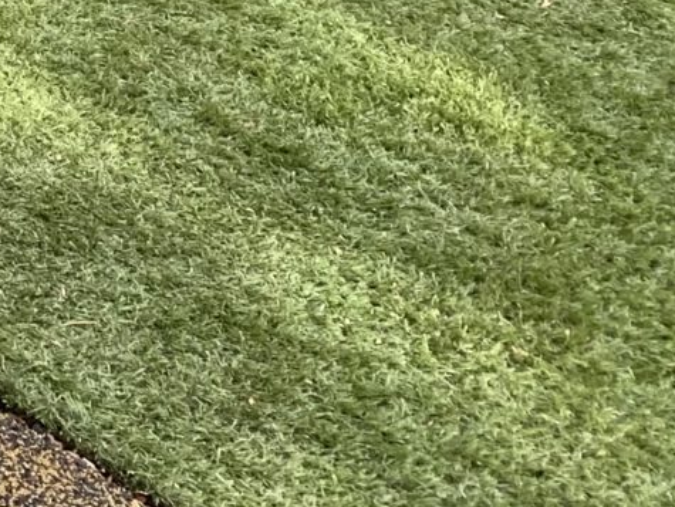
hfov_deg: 12.1
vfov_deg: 9.3
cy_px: -787
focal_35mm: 140
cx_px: -796
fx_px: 2732
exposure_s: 1/193
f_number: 1.8
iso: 25
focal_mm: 4.25
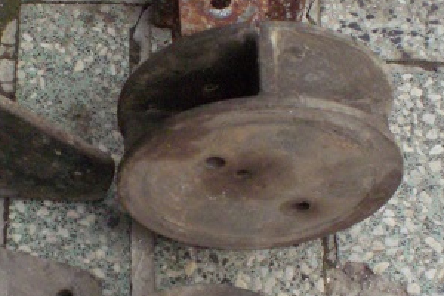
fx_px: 999
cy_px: 255
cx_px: 138
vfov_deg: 16.7
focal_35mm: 81
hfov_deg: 24.9
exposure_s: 1/640
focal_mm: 6.3
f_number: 4.4
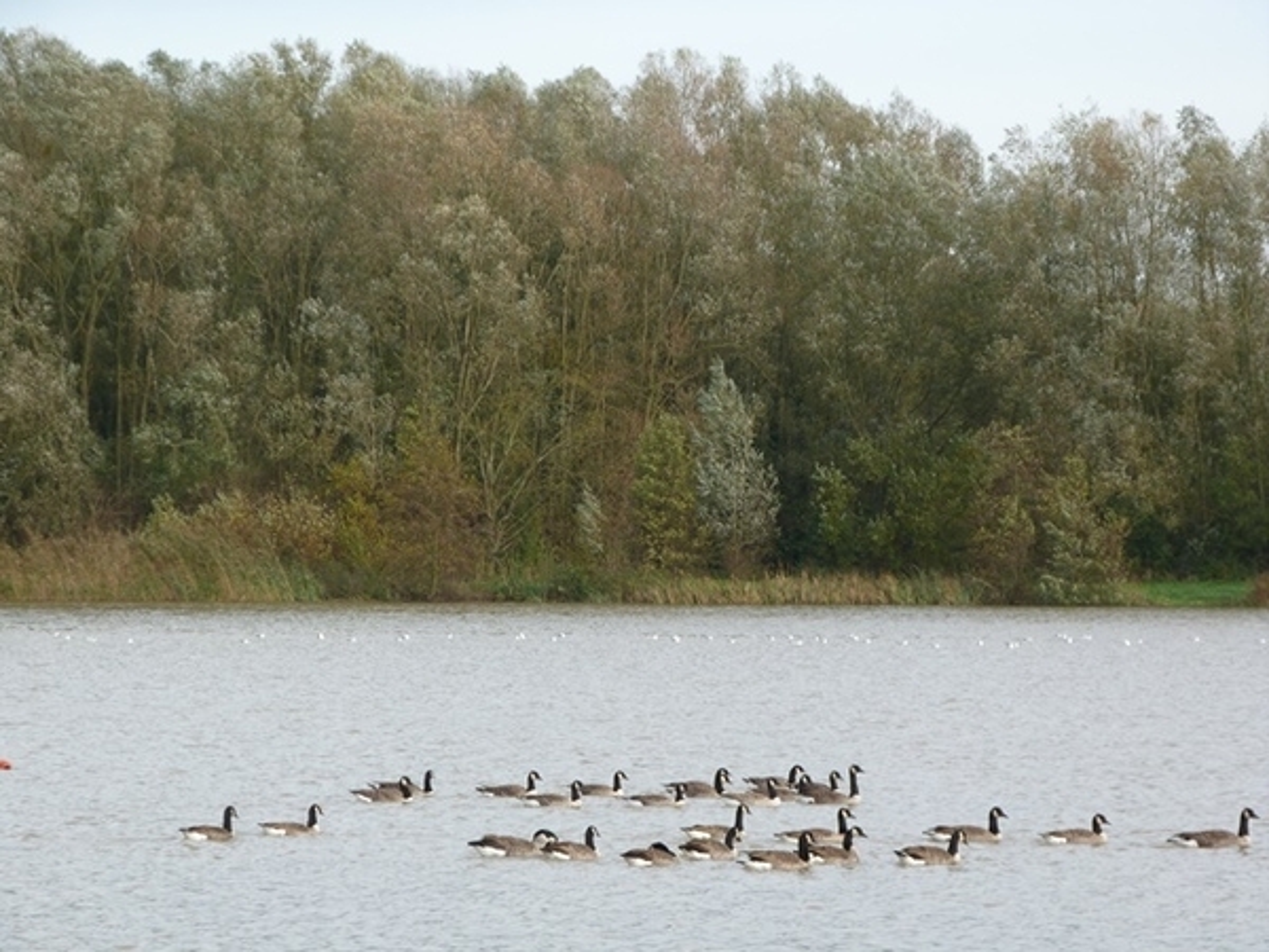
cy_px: 476
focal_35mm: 192
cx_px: 634
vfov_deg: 7.7
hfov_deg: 10.3
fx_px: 7039
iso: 80
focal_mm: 34.6
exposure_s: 1/200
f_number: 4
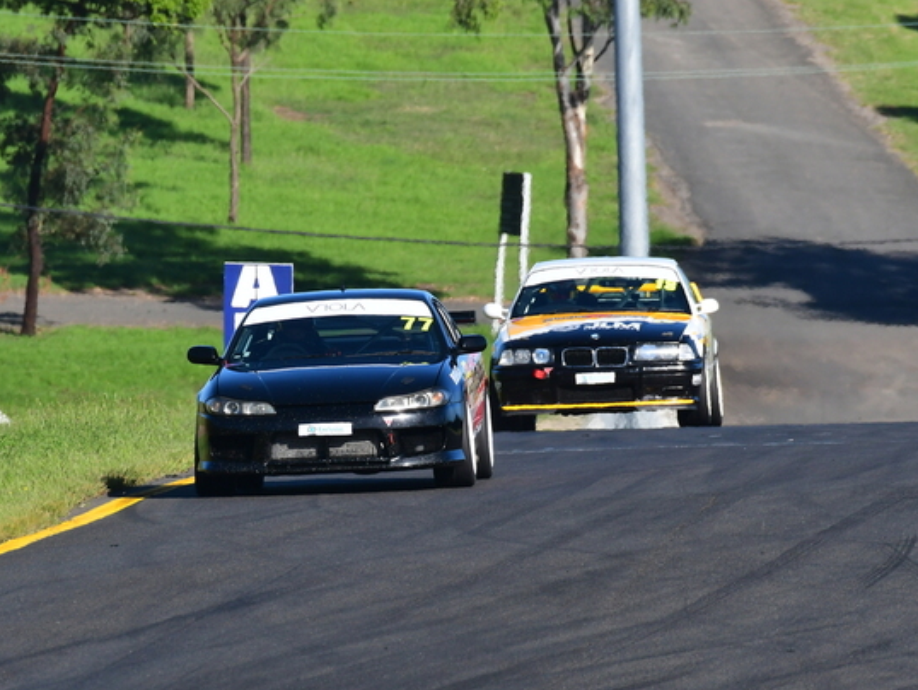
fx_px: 25576
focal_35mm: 964
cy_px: 320
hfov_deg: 2.1
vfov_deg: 1.5
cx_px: 324
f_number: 11
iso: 500
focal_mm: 450
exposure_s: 1/640
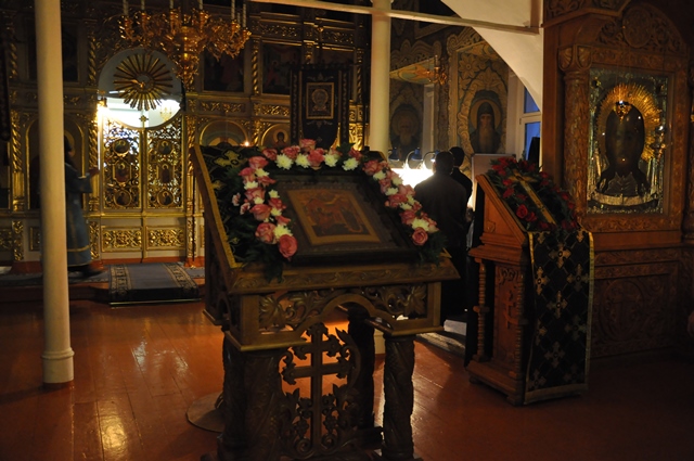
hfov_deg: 59.6
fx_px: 606
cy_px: 230
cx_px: 347
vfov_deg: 41.6
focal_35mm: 32
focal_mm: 21
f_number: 3.8
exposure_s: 1/15
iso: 2000
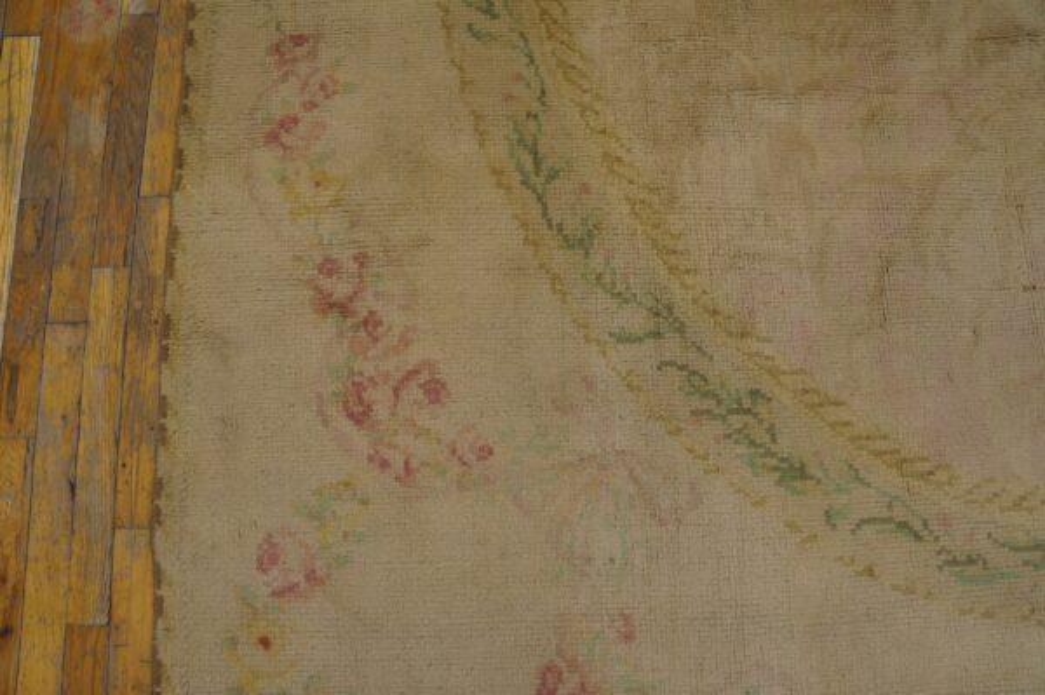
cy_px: 348
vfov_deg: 47.9
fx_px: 783
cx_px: 522
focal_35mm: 27
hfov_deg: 67.4
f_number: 4
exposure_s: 1/60
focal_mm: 18
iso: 400
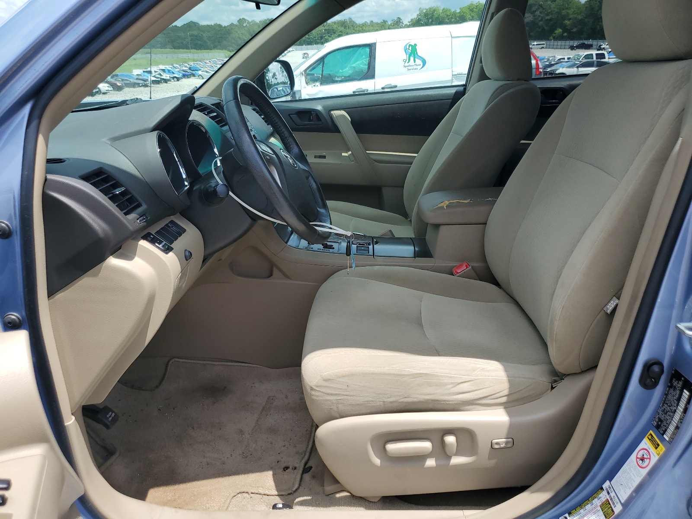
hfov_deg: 67.3
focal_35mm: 26
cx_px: 346
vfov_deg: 53.1
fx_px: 520
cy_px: 260
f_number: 1.5
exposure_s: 1/2000
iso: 50
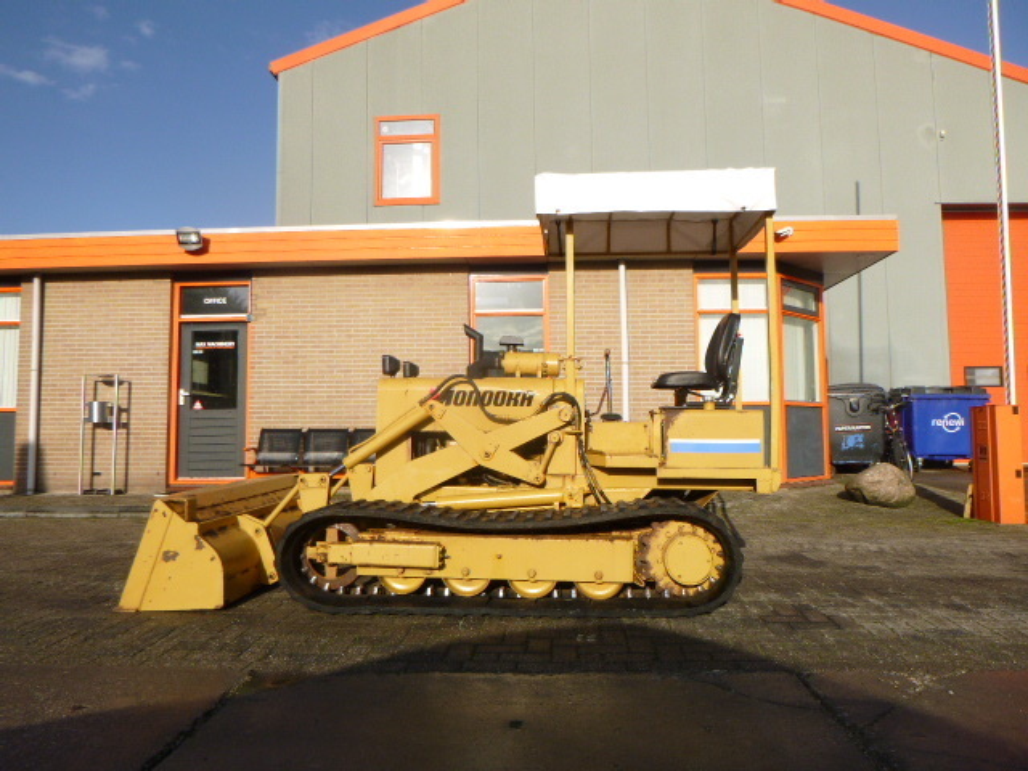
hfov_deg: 69.4
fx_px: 742
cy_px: 386
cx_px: 514
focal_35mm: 25
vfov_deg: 54.9
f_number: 3.9
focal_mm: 4.5
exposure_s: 1/640
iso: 100
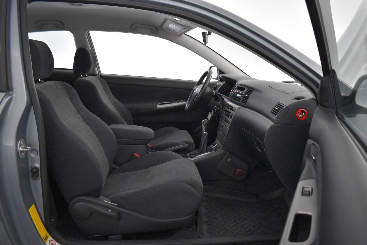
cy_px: 122
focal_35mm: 27
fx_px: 275
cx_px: 184
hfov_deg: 67.4
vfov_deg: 47.9
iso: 2800
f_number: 3.5
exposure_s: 1/60
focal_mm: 18
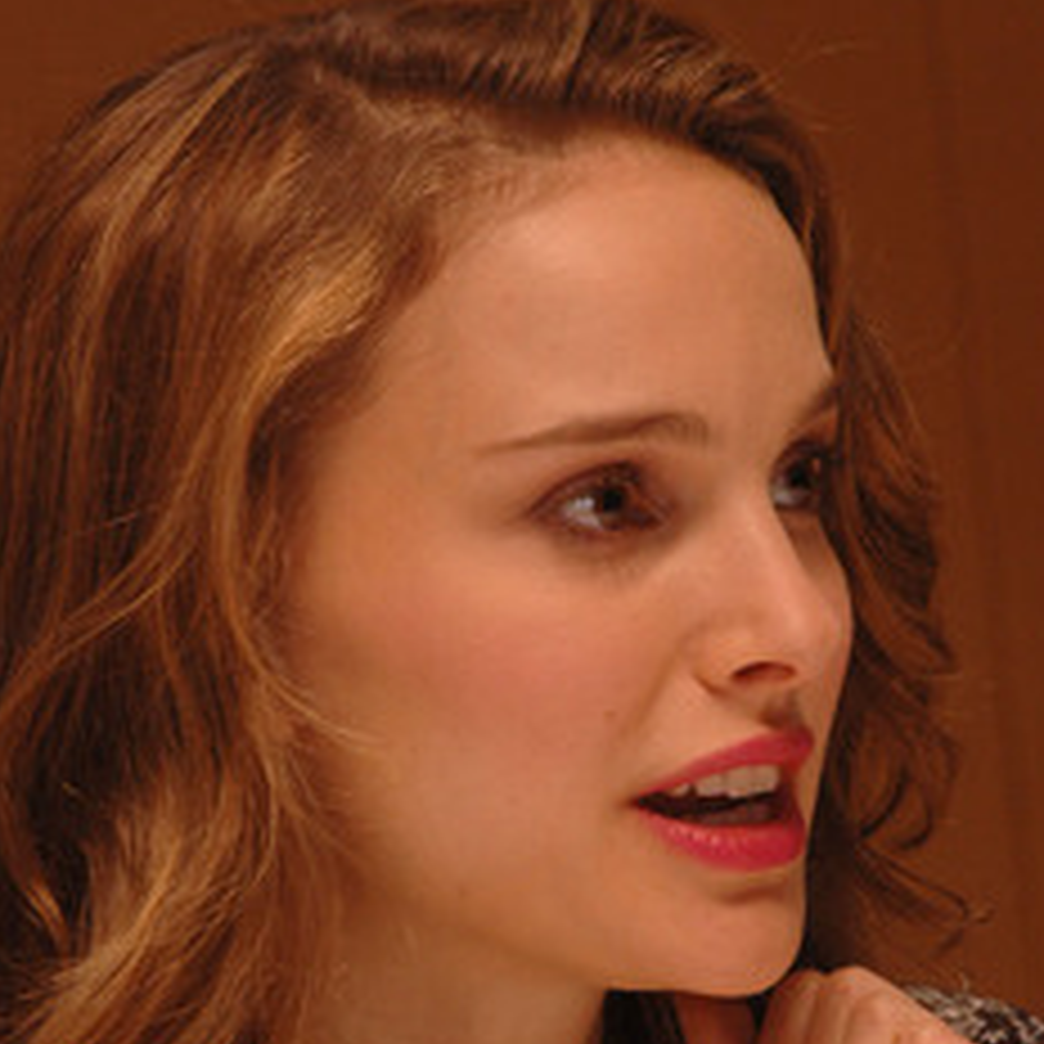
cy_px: 783
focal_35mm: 341
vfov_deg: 5.1
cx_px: 554
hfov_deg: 5.1
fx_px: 11626
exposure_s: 1/200
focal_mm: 155
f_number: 10
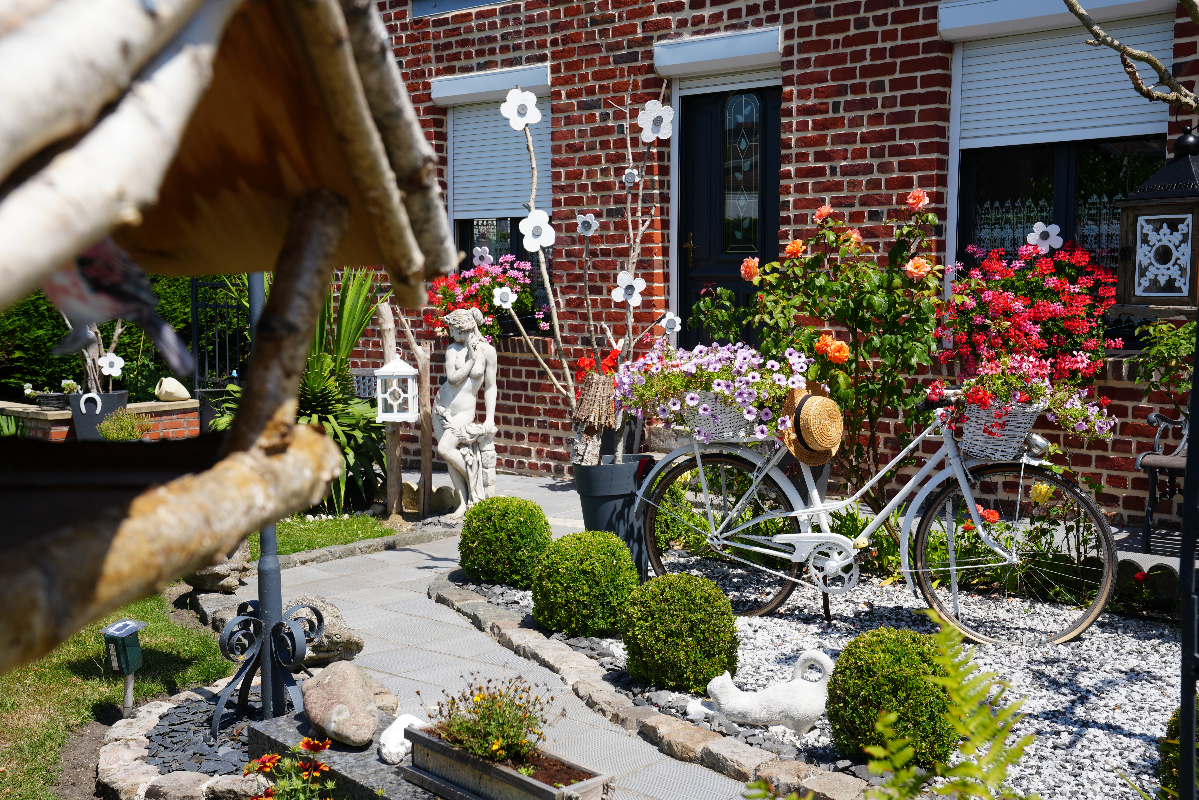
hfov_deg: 45.4
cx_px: 600
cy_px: 400
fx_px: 1432
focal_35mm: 43
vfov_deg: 31.2
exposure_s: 1/160
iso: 100
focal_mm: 43
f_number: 10
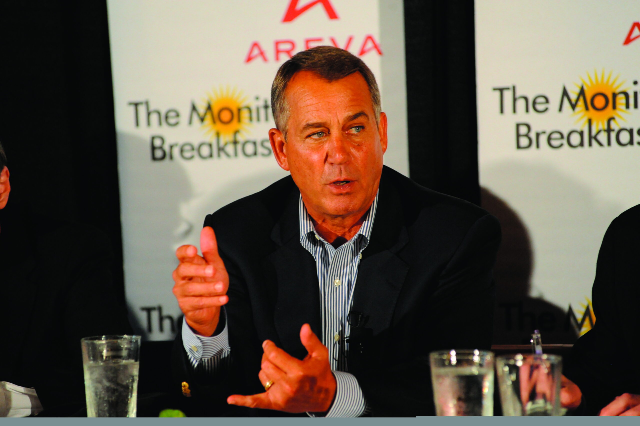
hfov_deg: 11.1
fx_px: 3286
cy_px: 213
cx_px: 320
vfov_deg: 7.4
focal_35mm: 185
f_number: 5
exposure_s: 1/250
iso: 4000
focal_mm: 185
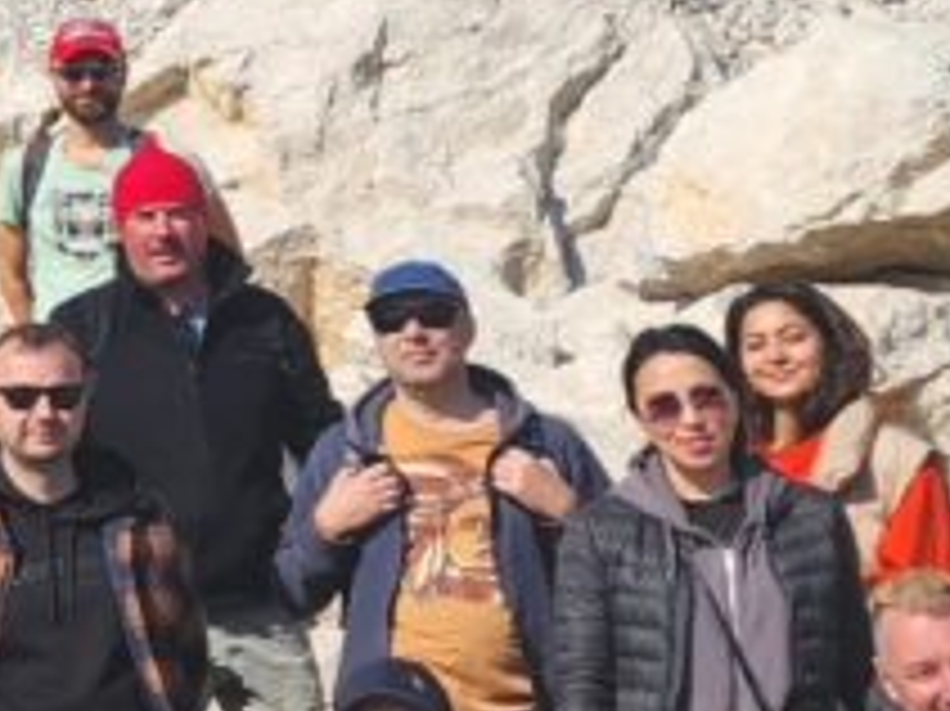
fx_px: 3127
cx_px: -1108
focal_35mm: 114
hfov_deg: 13.8
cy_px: 47
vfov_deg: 12.9
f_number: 1.8
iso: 12
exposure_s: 1/1429
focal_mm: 6.4
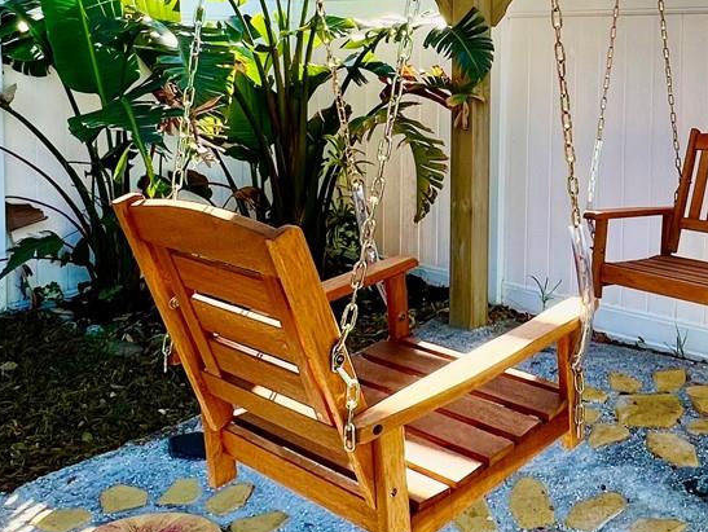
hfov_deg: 46.7
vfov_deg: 36.1
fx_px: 778
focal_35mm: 38
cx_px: 554
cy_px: 83
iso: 32
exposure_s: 1/421
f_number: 1.8
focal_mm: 1.57
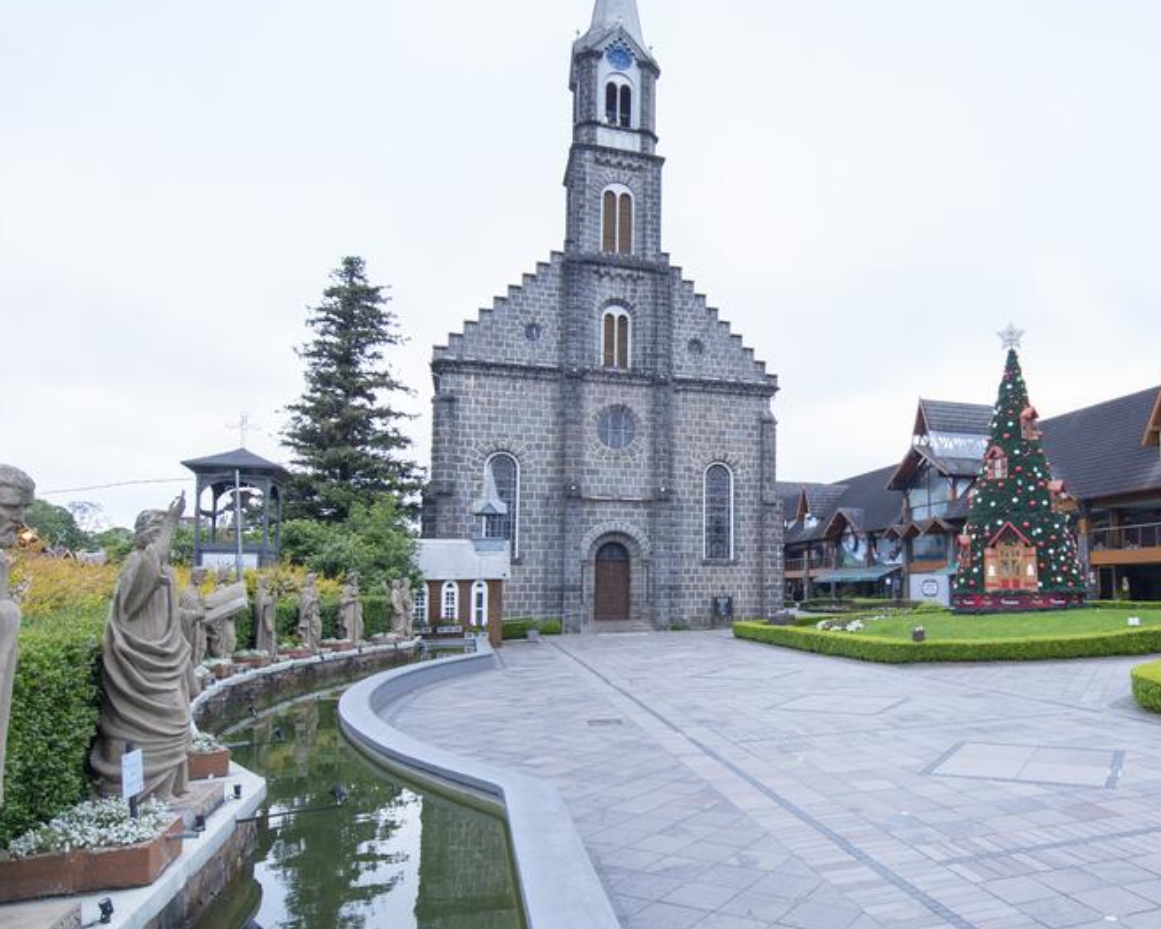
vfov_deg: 58.6
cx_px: 788
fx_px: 825
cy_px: 524
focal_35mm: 24
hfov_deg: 68.0
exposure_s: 1/200
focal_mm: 14
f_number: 4.5
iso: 1000
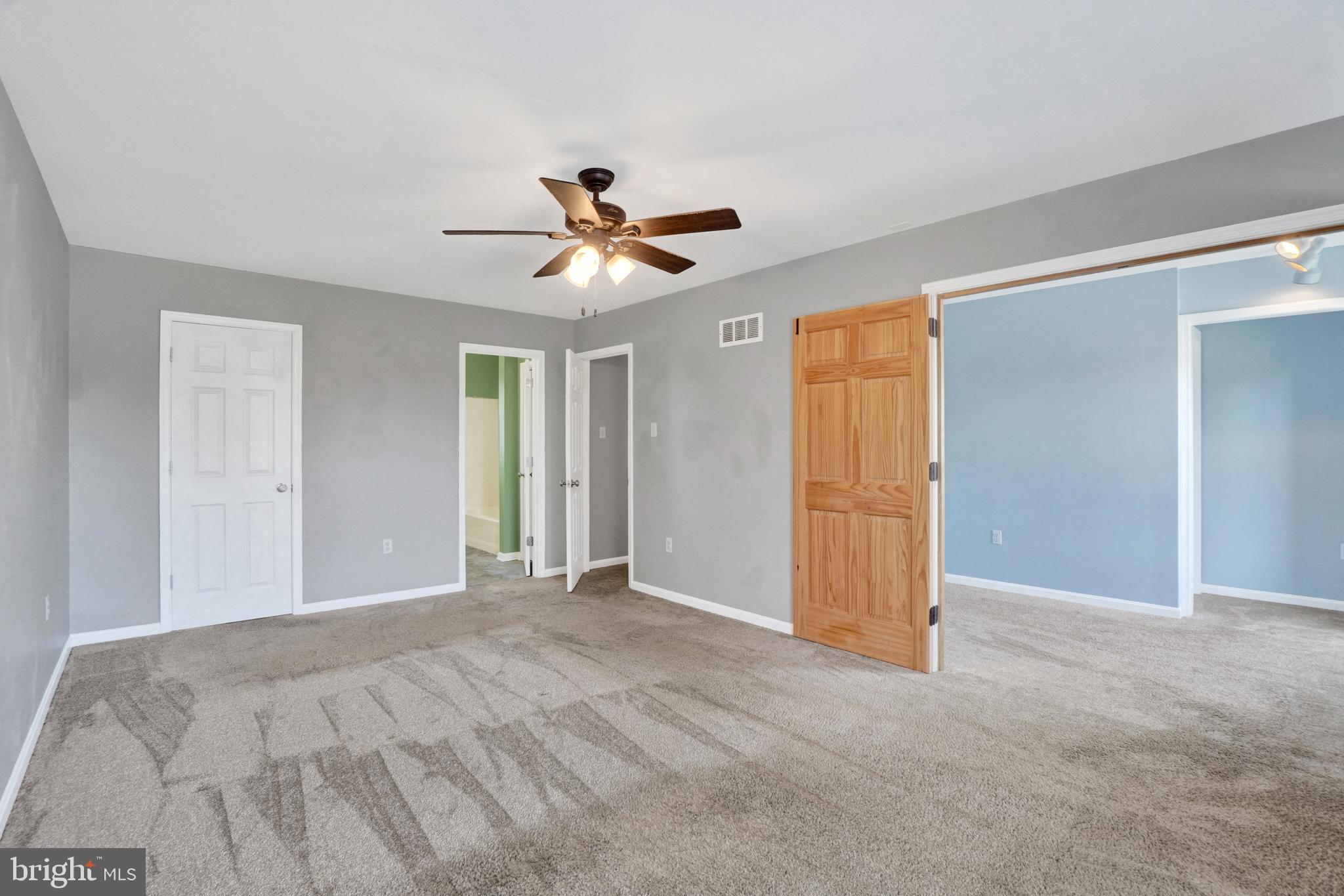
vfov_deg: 77.3
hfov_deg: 100.4
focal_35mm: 15
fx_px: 560
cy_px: 448
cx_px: 672
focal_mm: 10
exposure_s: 1/10
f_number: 9
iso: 400
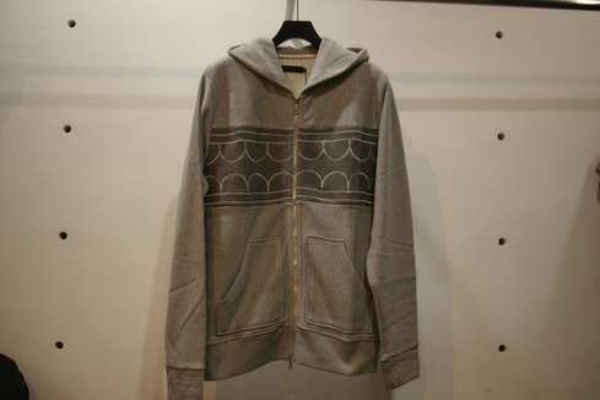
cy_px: 200
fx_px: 575
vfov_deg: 38.4
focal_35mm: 34
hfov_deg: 55.1
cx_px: 300
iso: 800
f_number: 4
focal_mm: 23
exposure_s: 1/45
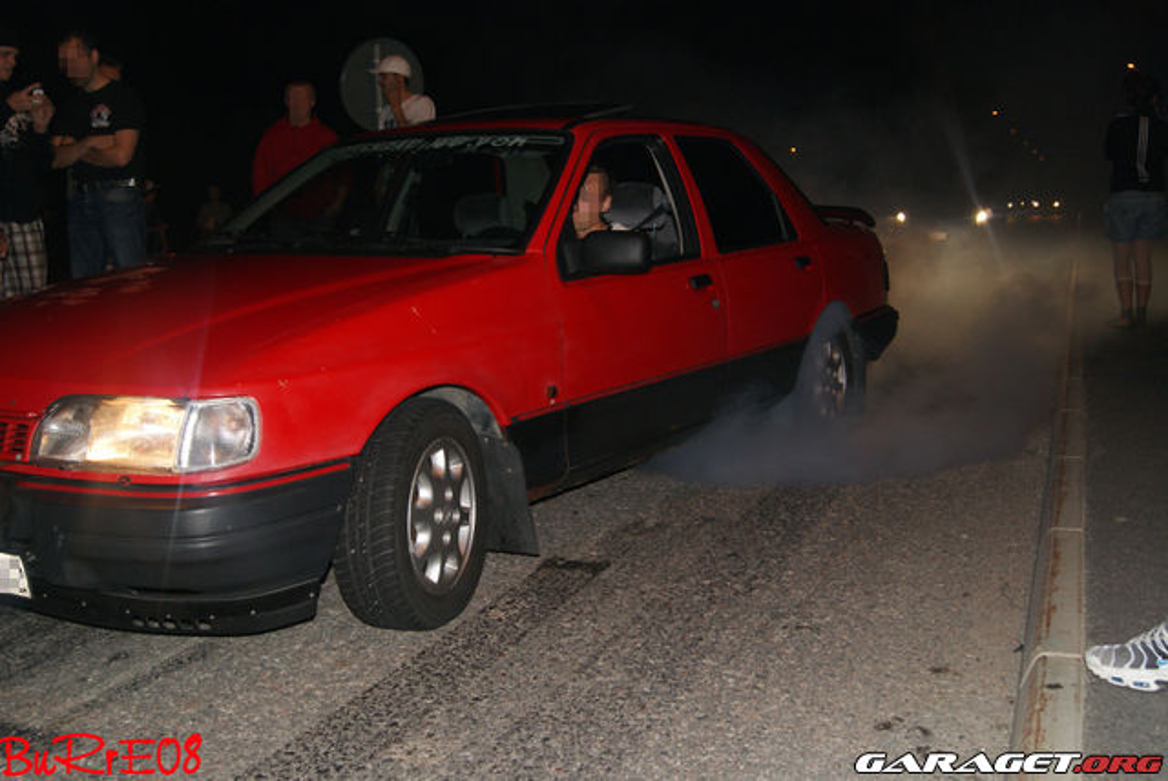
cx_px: 584
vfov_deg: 36.9
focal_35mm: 36
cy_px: 390
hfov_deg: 53.1
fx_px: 1169
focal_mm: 24
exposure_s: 1/60
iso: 400
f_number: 5.6
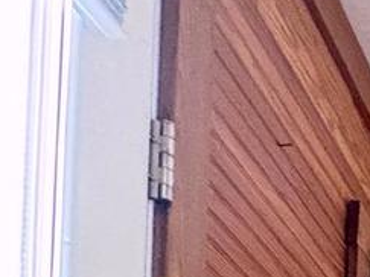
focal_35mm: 83
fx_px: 887
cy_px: 708
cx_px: 970
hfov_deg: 13.5
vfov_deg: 12.7
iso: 1000
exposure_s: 1/40
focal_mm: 2.22
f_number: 2.2
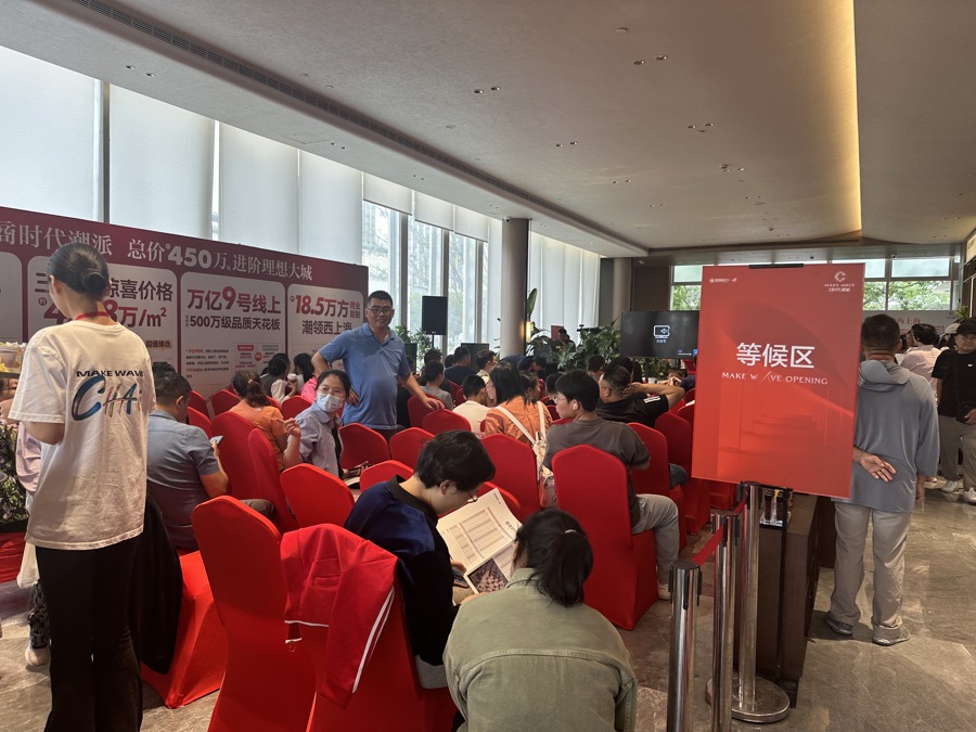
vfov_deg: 56.8
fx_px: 677
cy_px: 366
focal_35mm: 24
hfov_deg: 71.6
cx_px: 488
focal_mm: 6.86
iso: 64
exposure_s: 1/121
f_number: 1.78
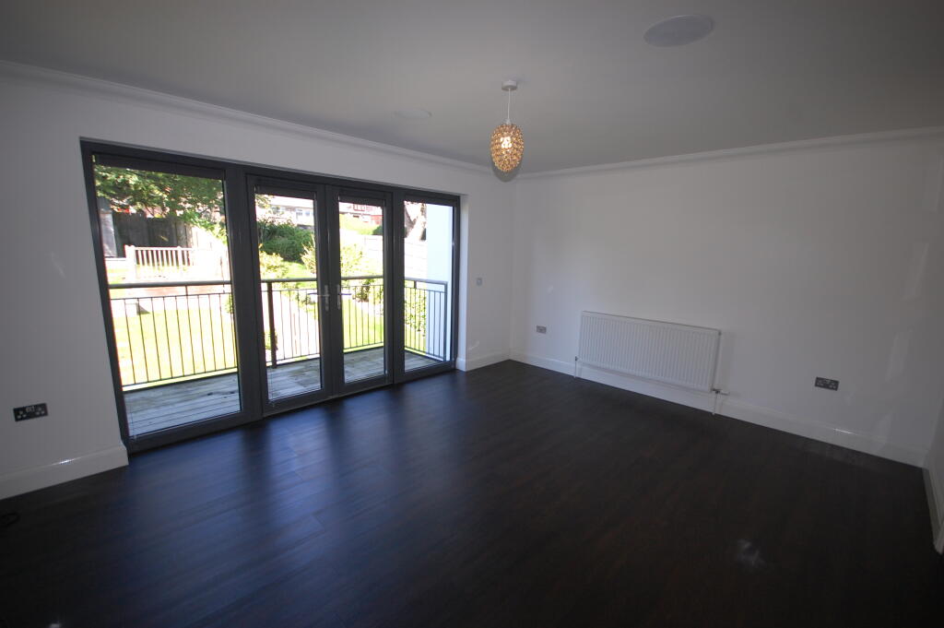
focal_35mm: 15
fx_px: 393
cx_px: 472
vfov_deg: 77.2
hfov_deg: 100.4
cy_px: 314
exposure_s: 1/200
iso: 400
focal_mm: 10
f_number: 4
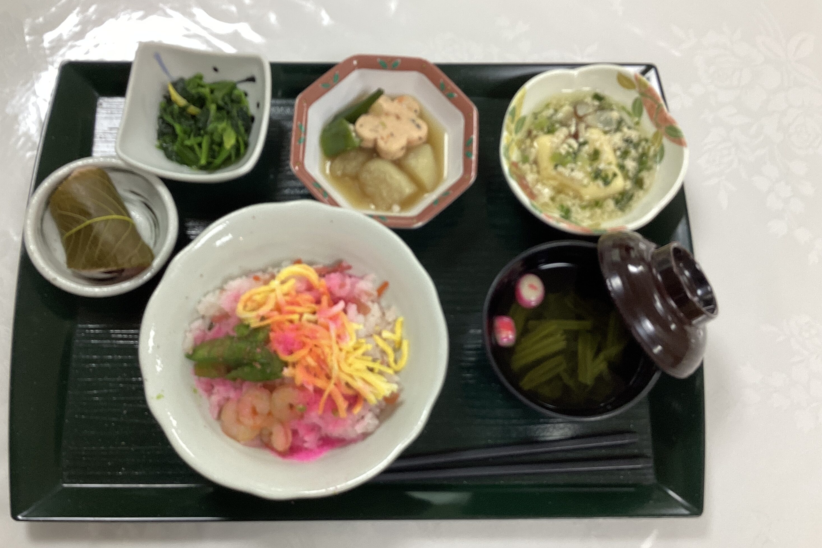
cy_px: 294
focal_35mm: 36
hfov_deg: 53.1
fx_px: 822
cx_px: 391
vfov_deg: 36.9
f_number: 2.4
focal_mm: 3.3
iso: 64
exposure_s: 1/50
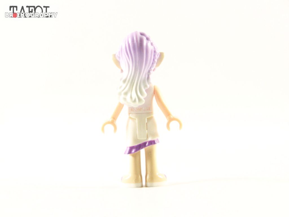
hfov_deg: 16.8
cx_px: 144
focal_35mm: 117
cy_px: 108
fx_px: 977
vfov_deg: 12.7
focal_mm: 19.4
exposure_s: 1/60
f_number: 3.6
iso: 400
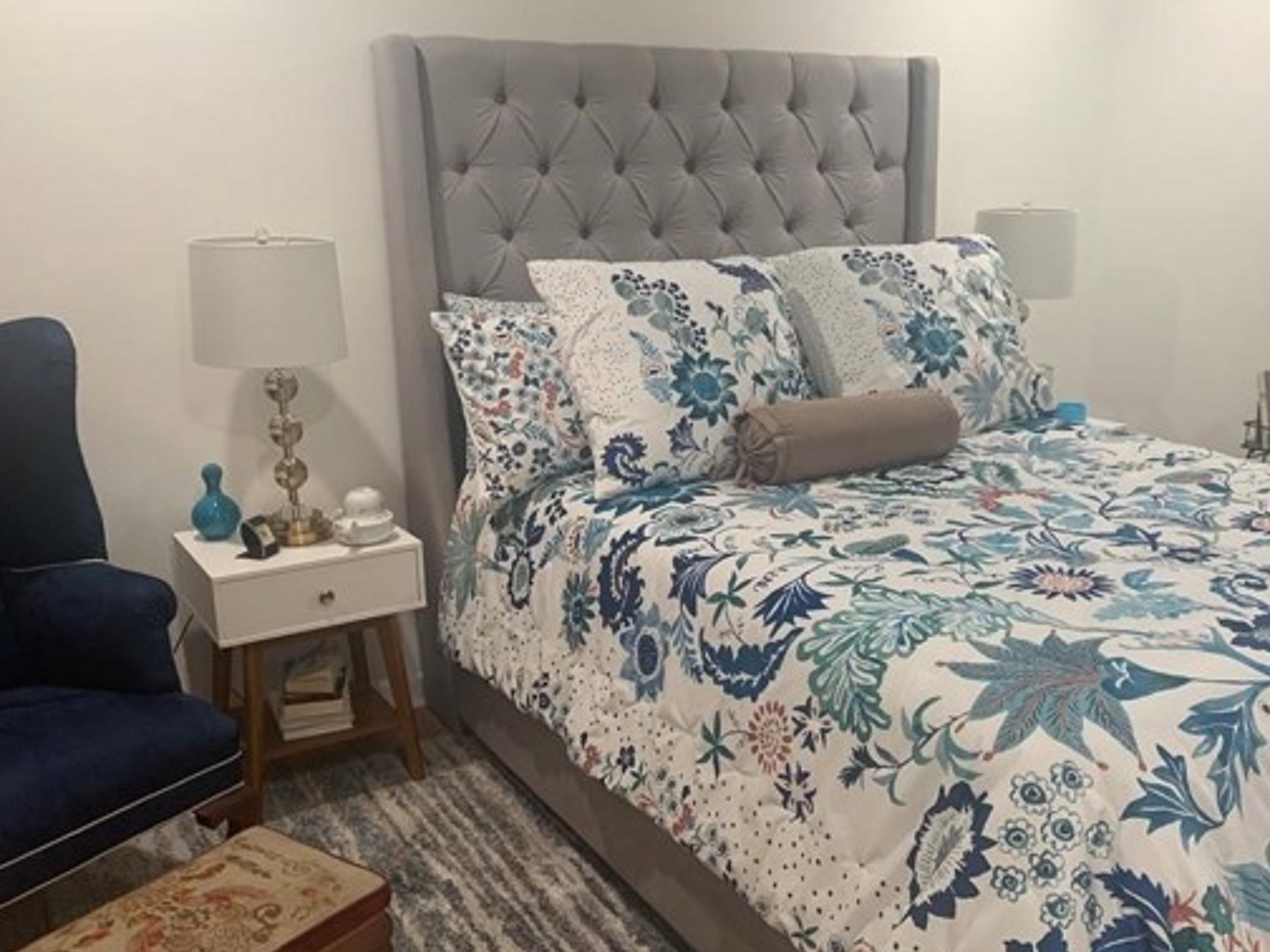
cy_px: 524
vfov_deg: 42.9
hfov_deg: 55.3
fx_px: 1211
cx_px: 655
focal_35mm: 33
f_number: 1.8
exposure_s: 1/60
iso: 125
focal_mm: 4.25
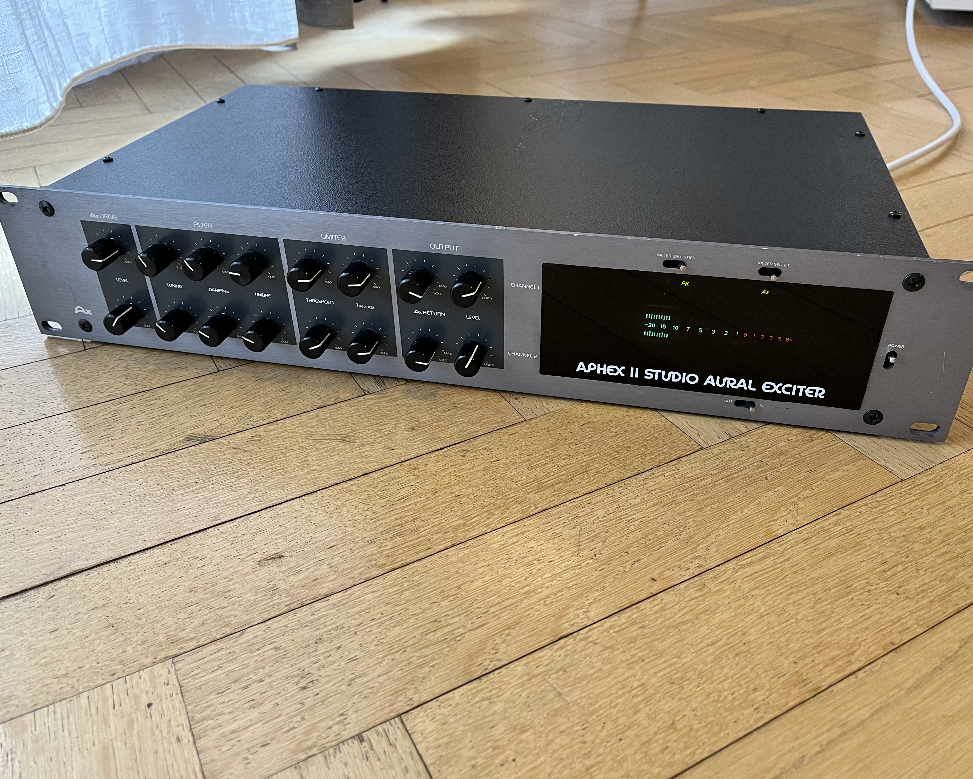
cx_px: 502
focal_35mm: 28
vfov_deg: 51.5
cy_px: 388
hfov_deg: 62.2
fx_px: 806
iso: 200
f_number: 1.6
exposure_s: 1/50
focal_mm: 5.1
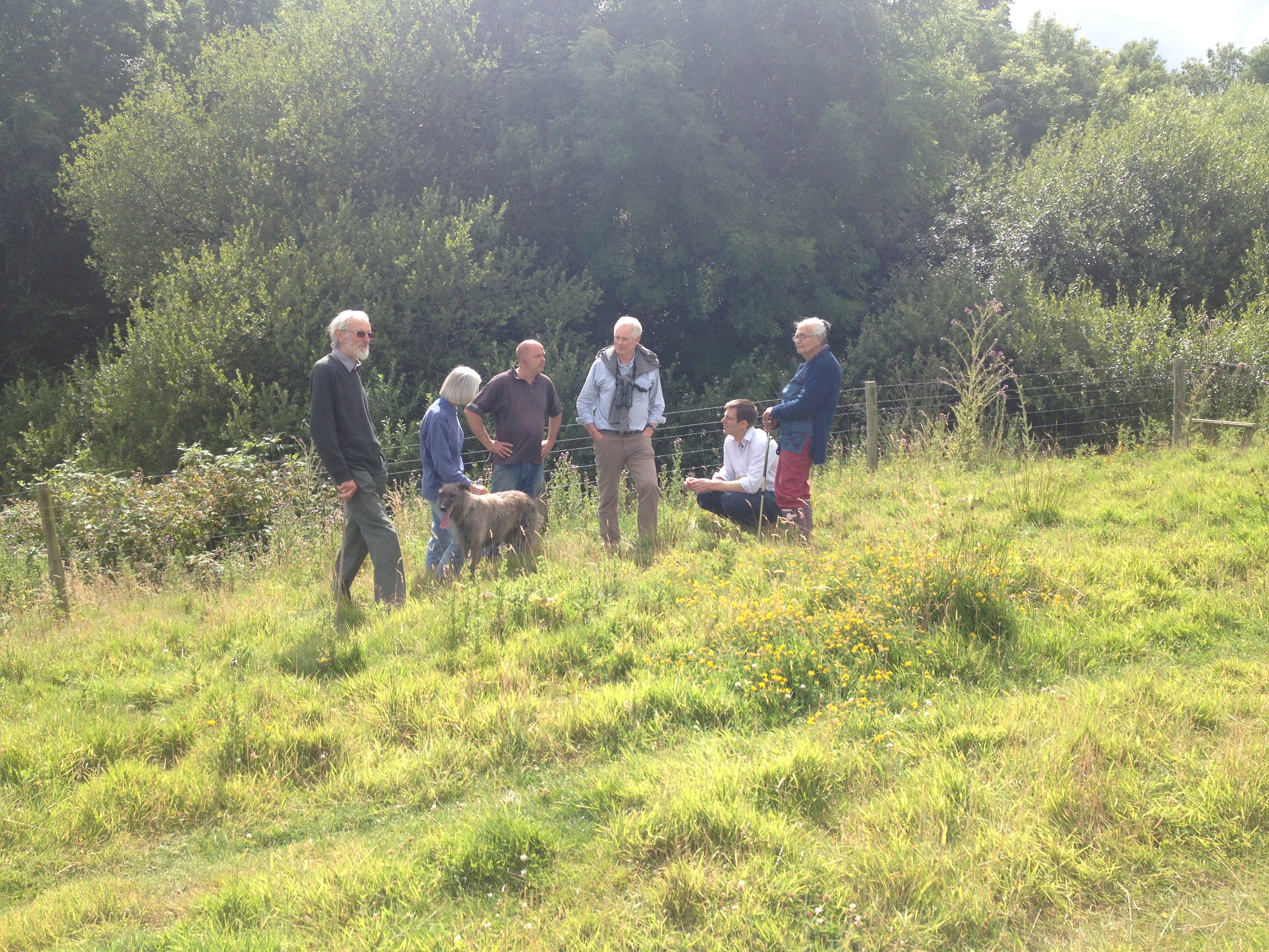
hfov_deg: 52.6
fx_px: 1283
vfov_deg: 40.7
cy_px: 476
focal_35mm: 35
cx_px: 634
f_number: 2.4
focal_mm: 4.28
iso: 50
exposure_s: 1/890
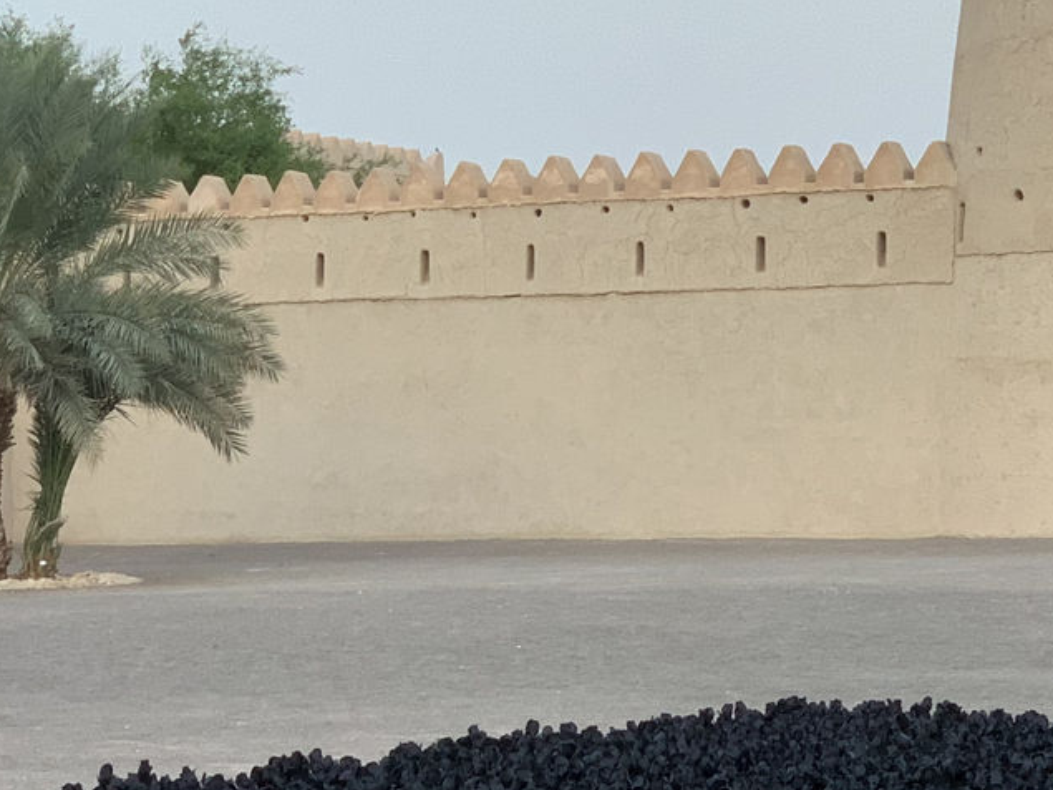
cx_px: 852
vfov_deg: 11.3
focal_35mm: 131
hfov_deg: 15.0
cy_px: 344
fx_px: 3984
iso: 125
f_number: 2.4
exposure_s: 1/94
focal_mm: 6
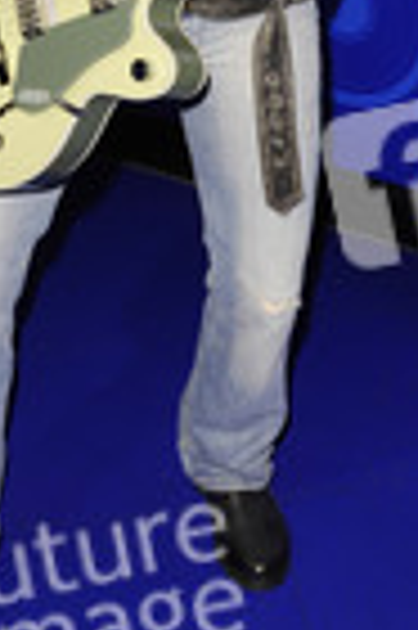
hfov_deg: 13.6
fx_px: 1746
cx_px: 144
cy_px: -63
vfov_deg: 19.6
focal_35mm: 100
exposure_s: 1/100
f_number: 5.6
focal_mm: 35
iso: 800
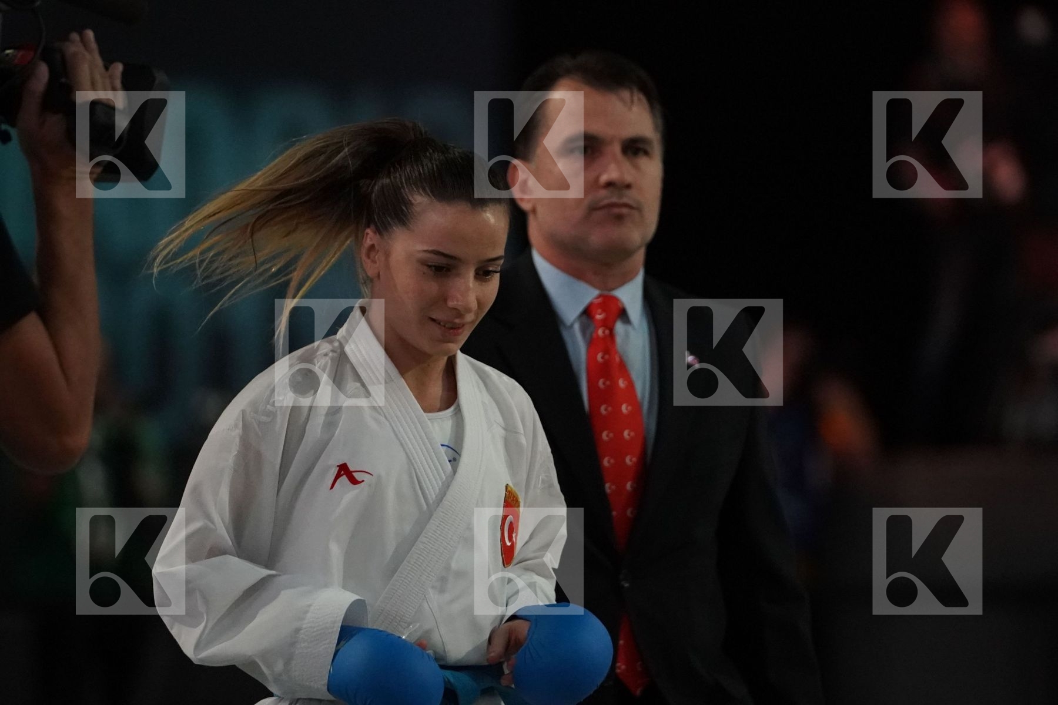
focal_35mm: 261
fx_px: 7670
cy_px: 352
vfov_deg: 5.3
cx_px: 529
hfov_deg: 7.9
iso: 6400
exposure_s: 1/1000
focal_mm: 174
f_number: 2.8
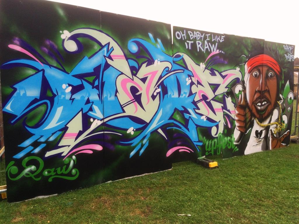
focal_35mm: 29
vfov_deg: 48.2
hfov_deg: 61.7
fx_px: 250
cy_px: 112
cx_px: 150
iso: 32
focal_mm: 4.15
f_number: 2.2
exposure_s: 1/586
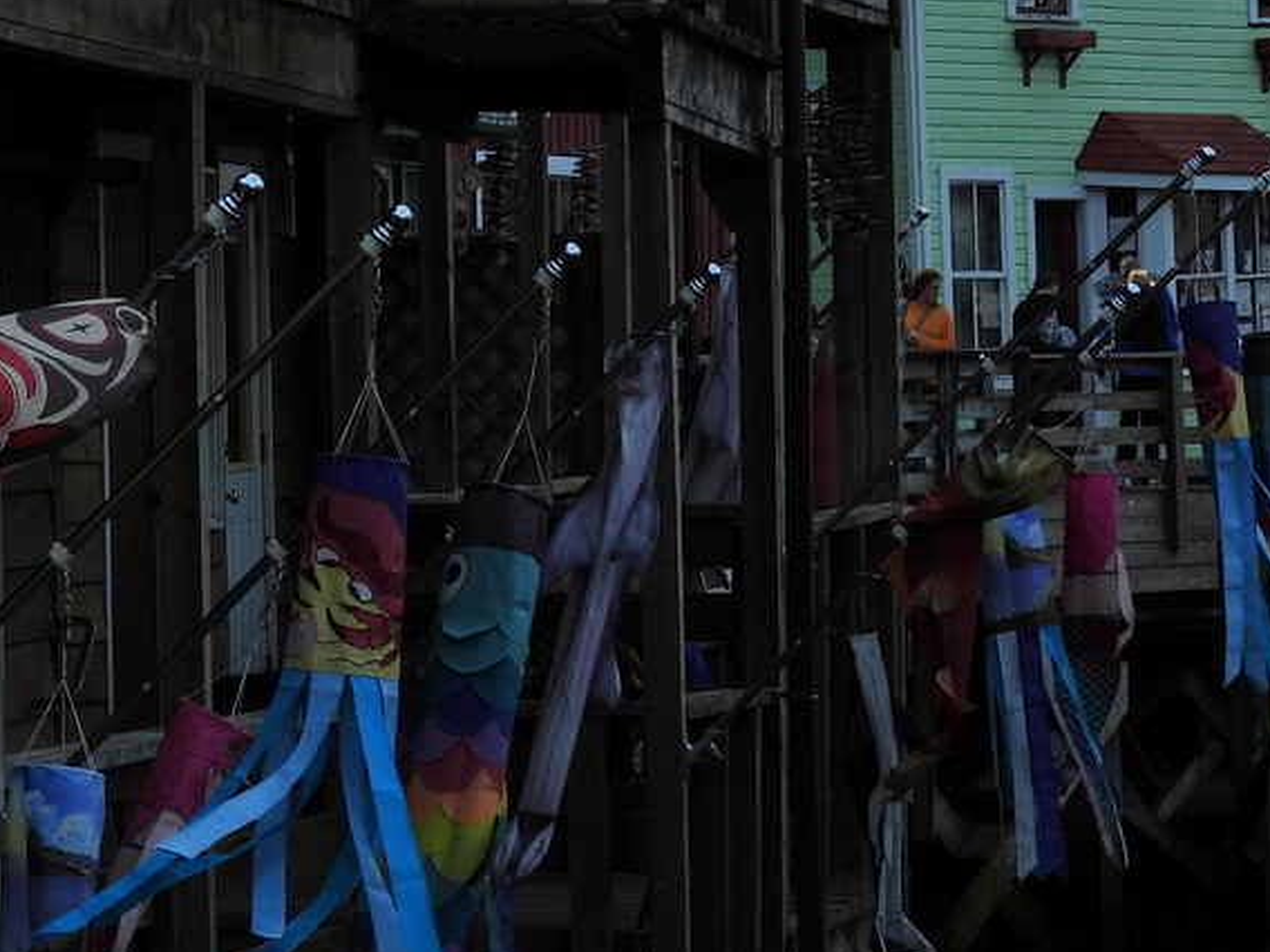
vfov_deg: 5.7
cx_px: 139
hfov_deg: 7.6
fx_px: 9502
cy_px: 697
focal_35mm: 259
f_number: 4
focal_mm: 20.5
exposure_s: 1/1600
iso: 100
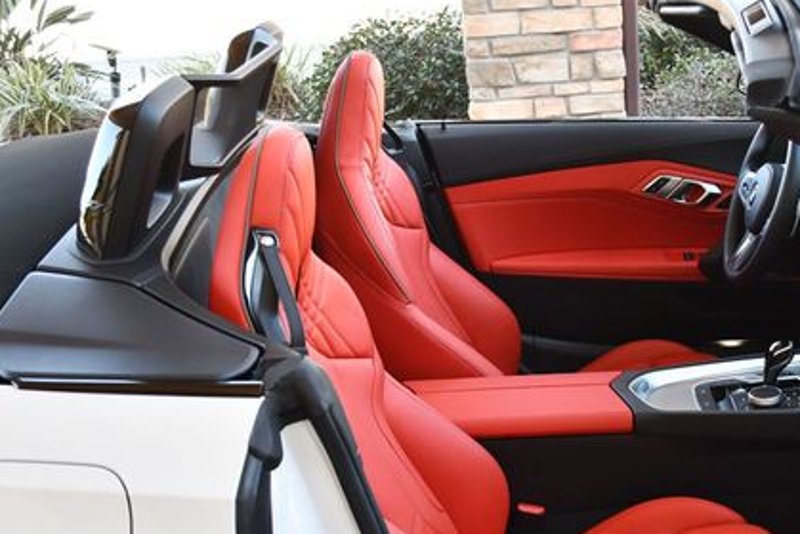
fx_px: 1223
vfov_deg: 24.4
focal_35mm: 55
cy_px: 397
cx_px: 577
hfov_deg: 35.6
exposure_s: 1/250
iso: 500
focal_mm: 18
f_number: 3.5
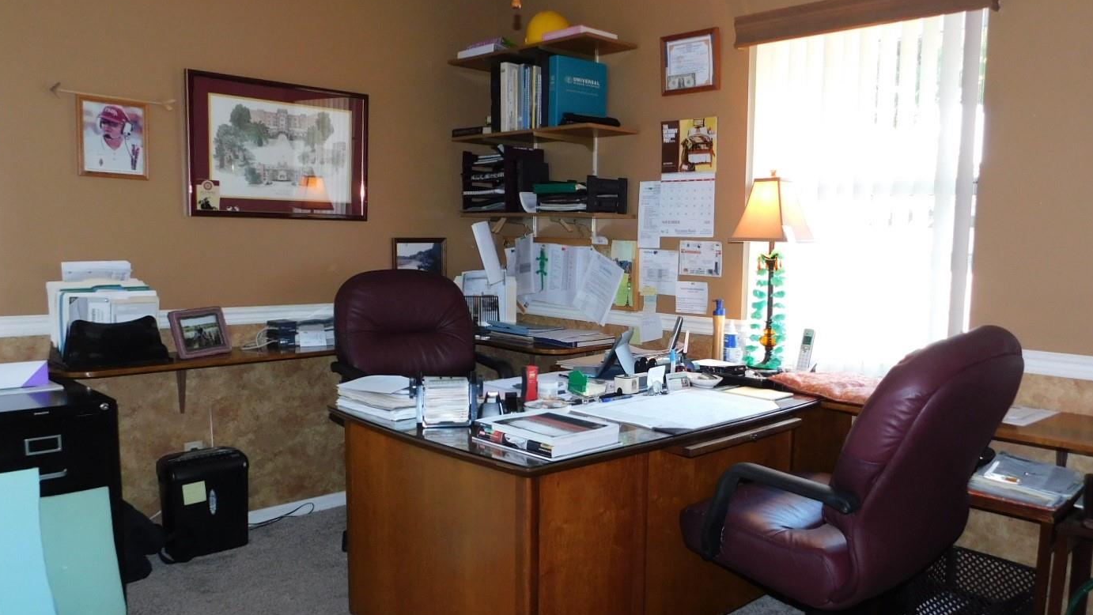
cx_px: 624
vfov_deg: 40.2
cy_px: 339
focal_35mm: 29
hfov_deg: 65.7
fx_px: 841
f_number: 3
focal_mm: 4
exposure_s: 1/30
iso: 200
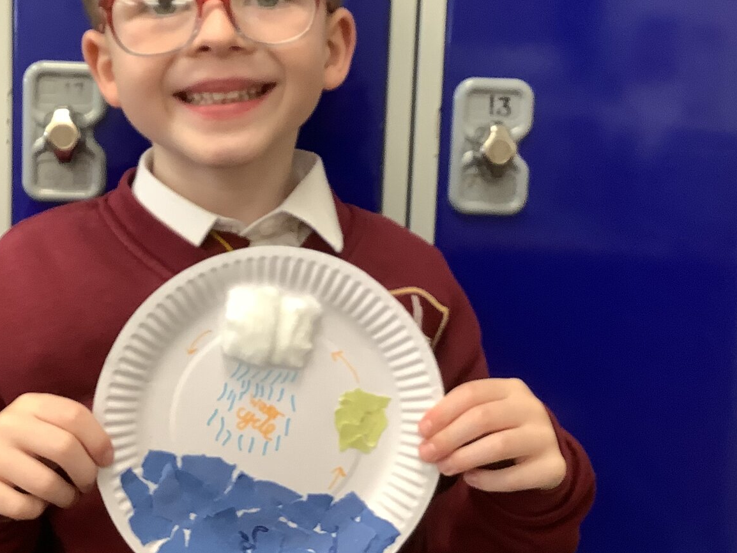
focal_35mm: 55
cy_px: 183
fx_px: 1171
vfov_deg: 26.4
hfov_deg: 34.8
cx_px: 278
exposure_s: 1/50
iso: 100
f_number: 2.4
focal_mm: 3.3
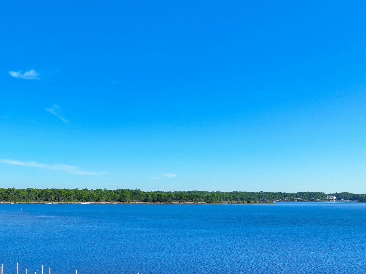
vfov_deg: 31.2
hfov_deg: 38.9
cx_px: 32
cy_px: 225
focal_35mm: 45
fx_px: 476
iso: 130
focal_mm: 12.29
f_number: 2.8
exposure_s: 1/1250
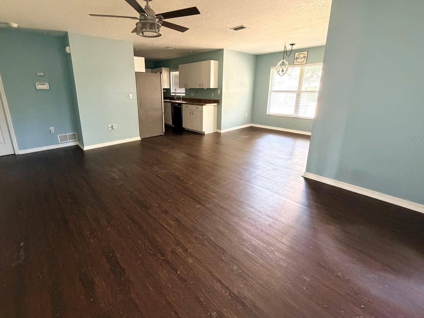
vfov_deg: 77.8
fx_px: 196
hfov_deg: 94.2
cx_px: 191
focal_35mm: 16
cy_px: 139
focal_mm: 2.22
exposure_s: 1/60
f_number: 2.2
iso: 800
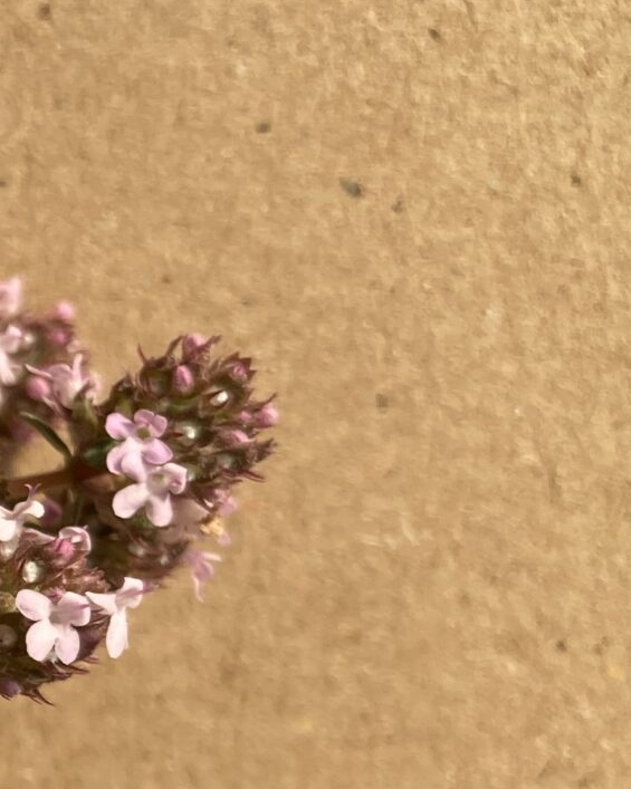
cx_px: -661
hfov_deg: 13.2
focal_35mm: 99
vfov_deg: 19.2
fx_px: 2313
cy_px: 604
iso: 20
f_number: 1.8
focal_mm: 3.99
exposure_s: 1/796
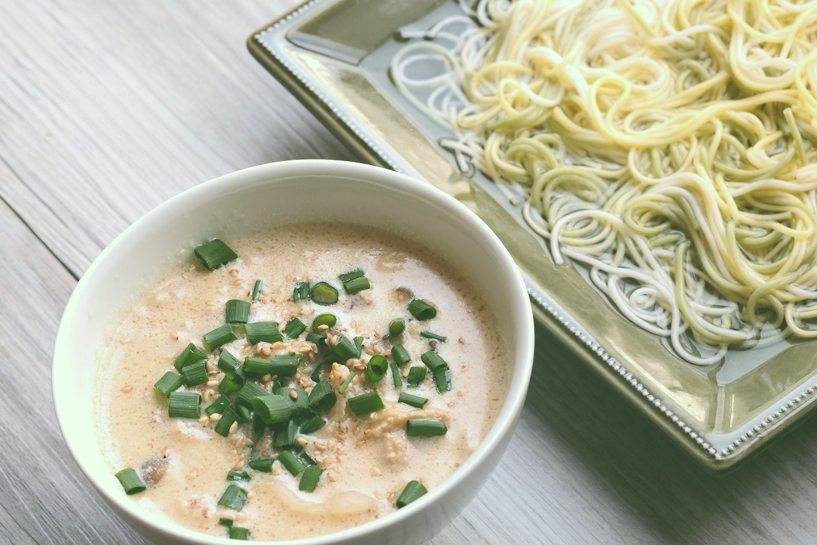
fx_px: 2042
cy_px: 272
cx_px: 408
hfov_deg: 22.6
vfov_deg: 15.2
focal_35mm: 90
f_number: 9
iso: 400
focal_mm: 60
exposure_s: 1/30
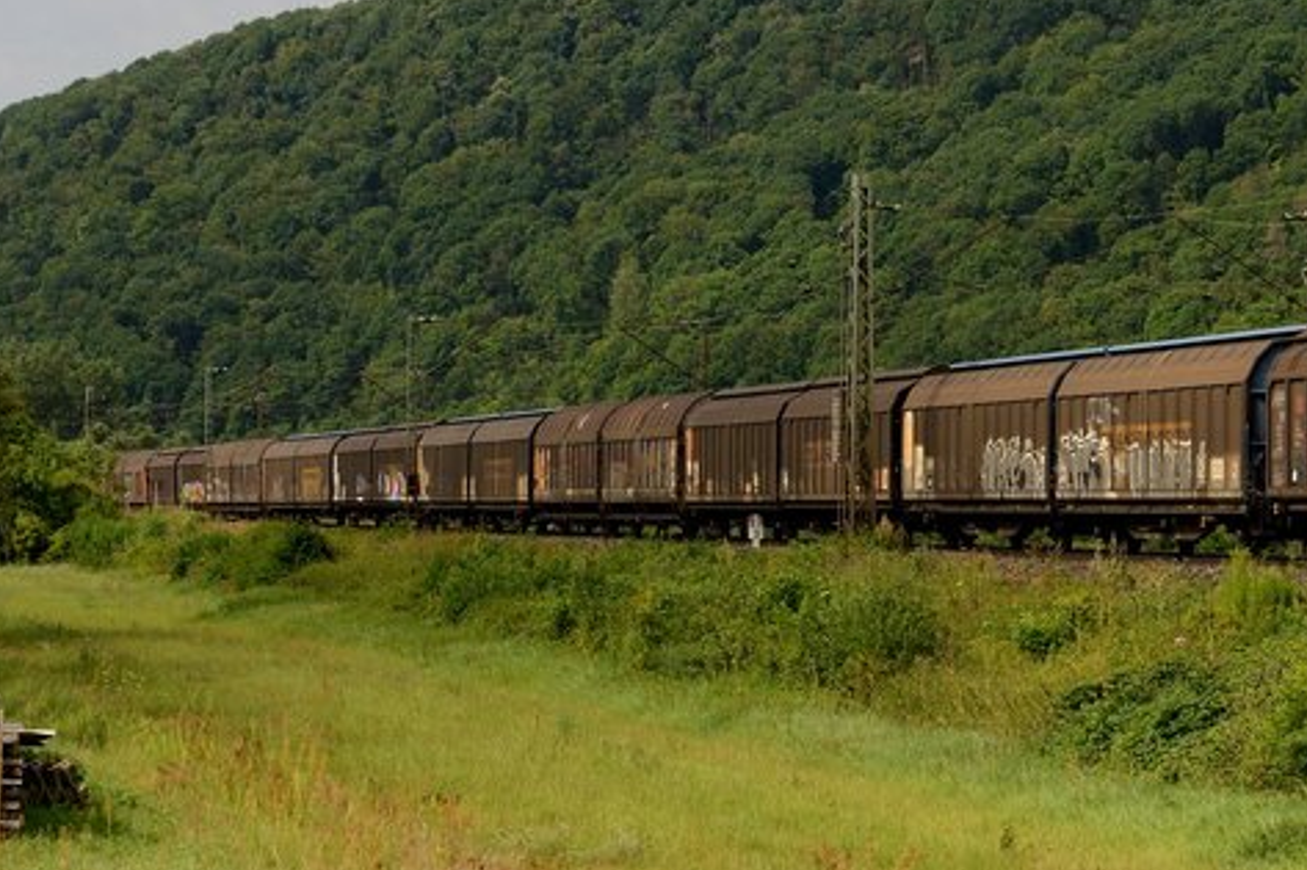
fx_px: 5153
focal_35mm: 142
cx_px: 1108
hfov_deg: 14.3
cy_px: 428
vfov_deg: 9.7
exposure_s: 1/1600
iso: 200
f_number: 5.6
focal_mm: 56
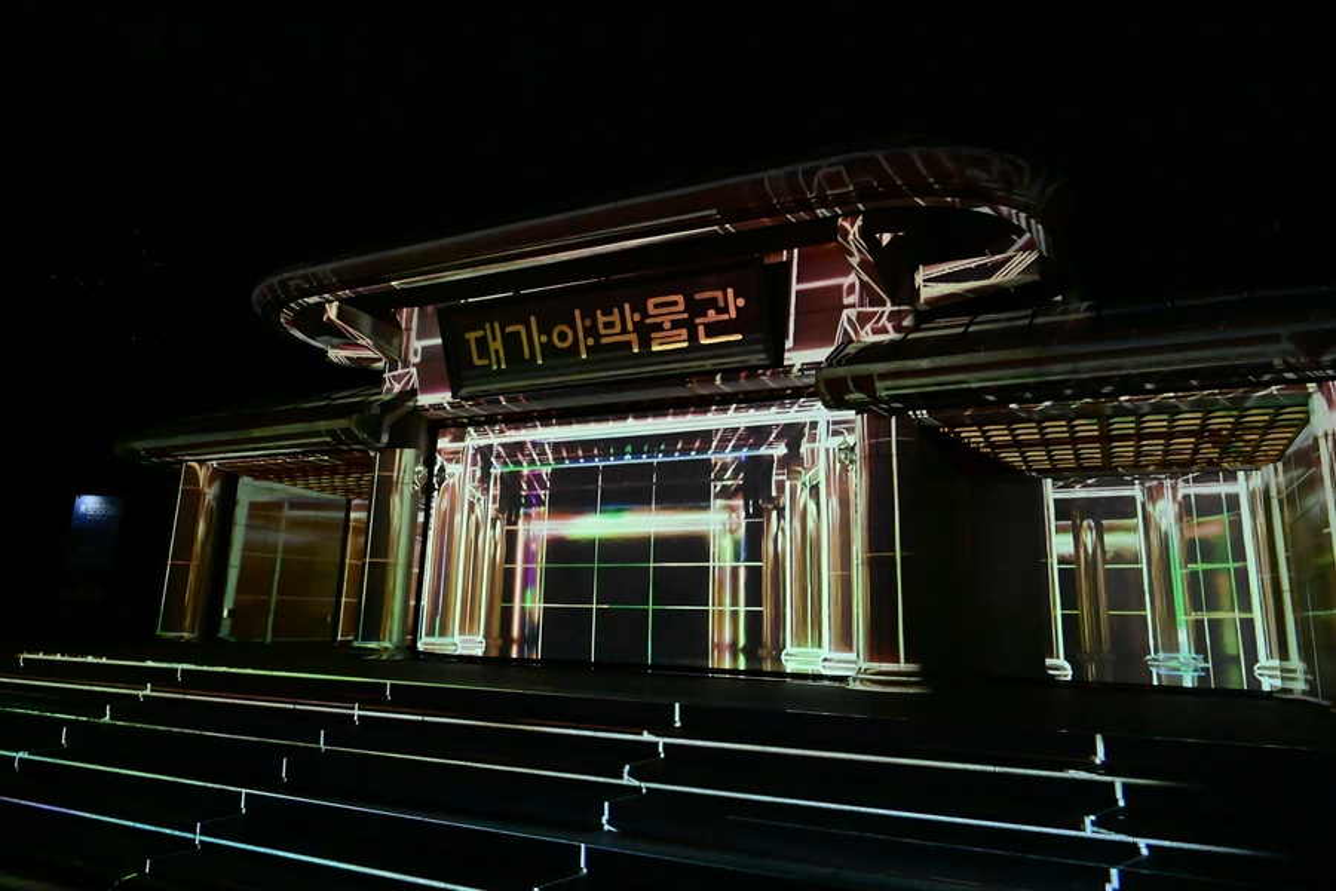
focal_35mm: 24
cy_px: 446
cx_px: 668
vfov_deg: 53.1
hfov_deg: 73.7
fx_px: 891
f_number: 5.6
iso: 51200
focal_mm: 24
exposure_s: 1/125
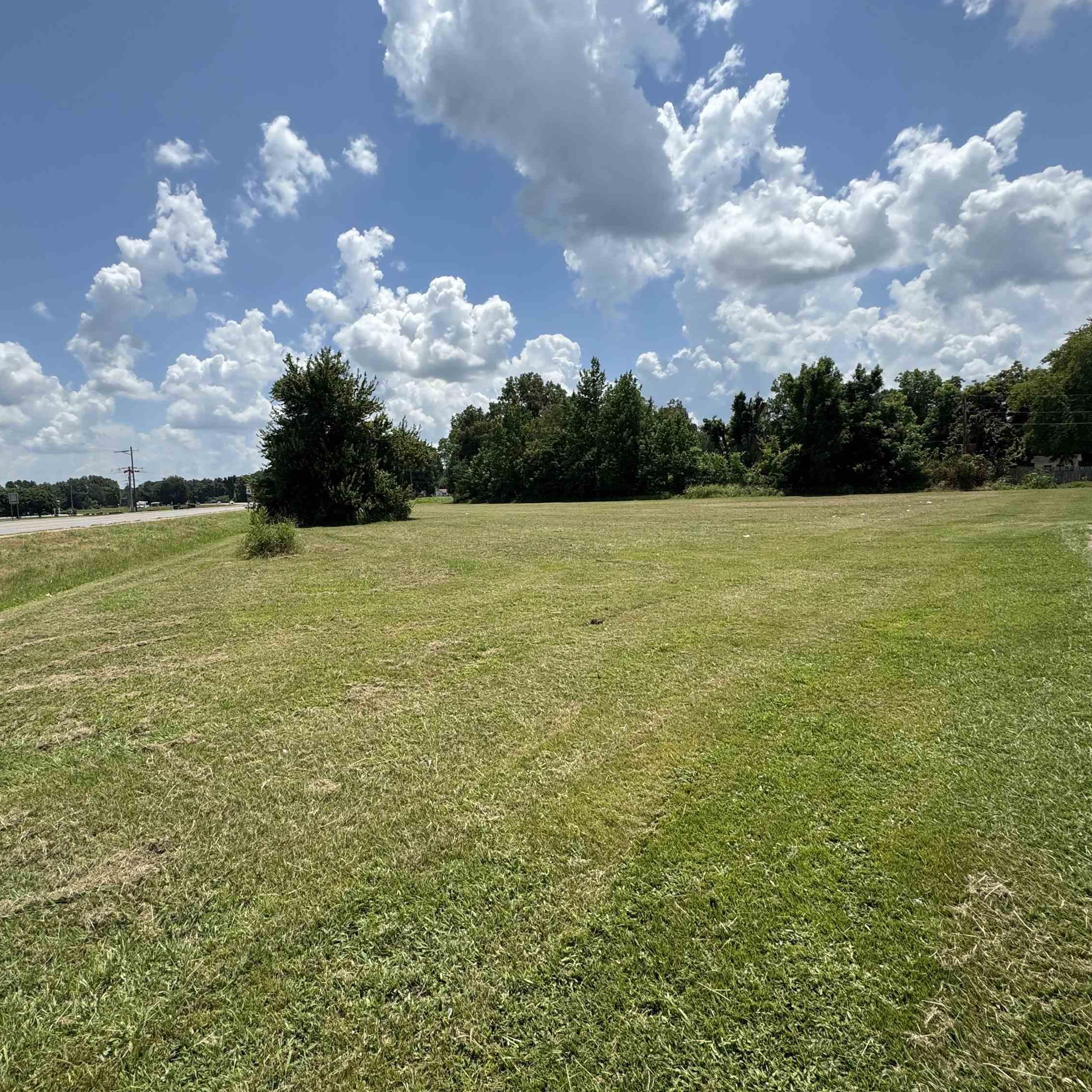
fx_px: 607
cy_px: 552
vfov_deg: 84.0
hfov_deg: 83.5
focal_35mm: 17
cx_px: 471
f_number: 2.2
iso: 50
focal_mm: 2.22
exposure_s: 1/2273
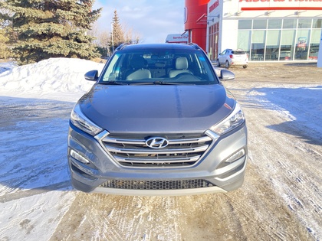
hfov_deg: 63.4
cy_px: 120
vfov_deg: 49.7
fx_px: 260
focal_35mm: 28
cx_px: 161
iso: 20
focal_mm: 3.99
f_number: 1.8
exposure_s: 1/188
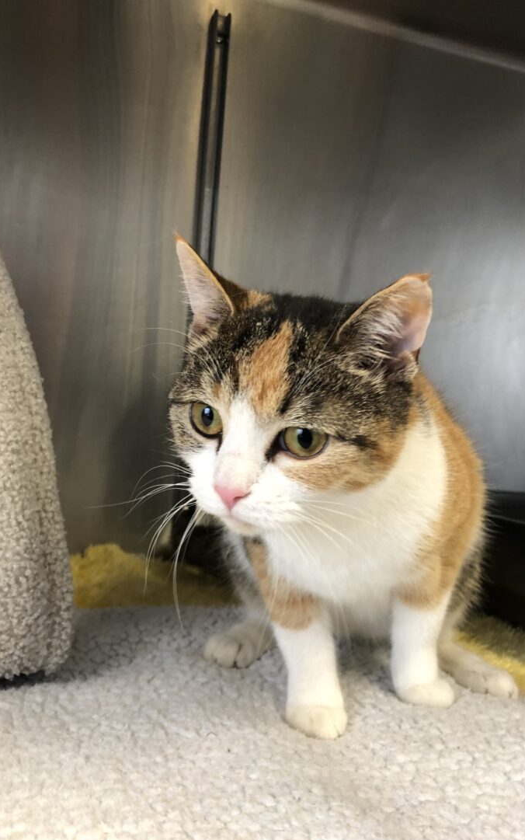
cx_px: 242
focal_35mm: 30
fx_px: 687
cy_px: 424
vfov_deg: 62.9
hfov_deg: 41.8
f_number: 1.8
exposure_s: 1/17
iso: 50
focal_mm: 4
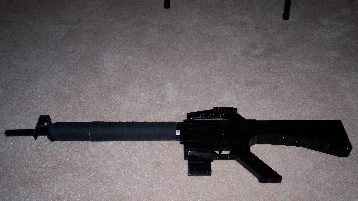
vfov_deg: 29.7
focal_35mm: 40
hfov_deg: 50.5
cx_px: 180
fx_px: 380
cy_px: 113
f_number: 4.5
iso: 140
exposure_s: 1/64
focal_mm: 5.9
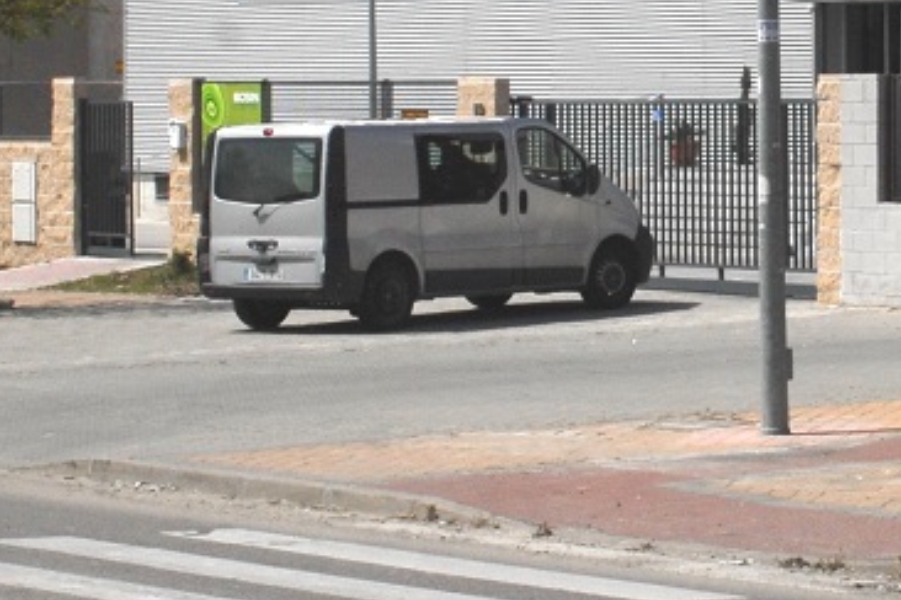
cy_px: 22
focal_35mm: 191
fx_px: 4781
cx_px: 879
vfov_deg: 7.2
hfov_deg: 10.7
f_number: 13
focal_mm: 31
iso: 200
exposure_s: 1/640
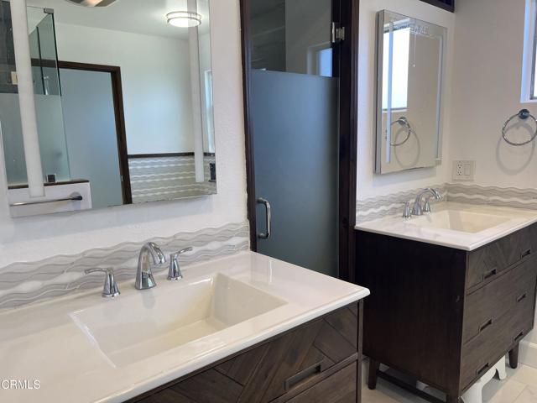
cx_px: 268
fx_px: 403
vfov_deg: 53.1
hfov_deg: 67.3
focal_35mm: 26
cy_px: 202
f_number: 1.6
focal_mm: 5.1
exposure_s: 1/120
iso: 64
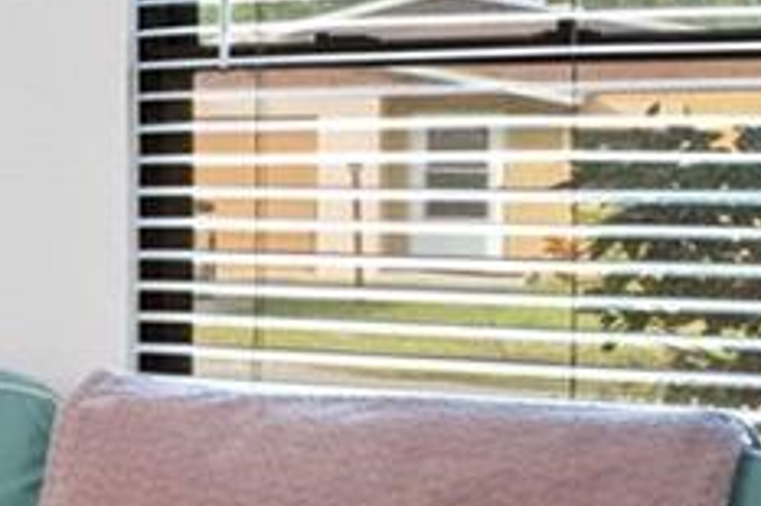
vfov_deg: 14.2
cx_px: -1489
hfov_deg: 11.7
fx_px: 2028
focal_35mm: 96
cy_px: 178
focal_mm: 14
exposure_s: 1/250
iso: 800
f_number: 8
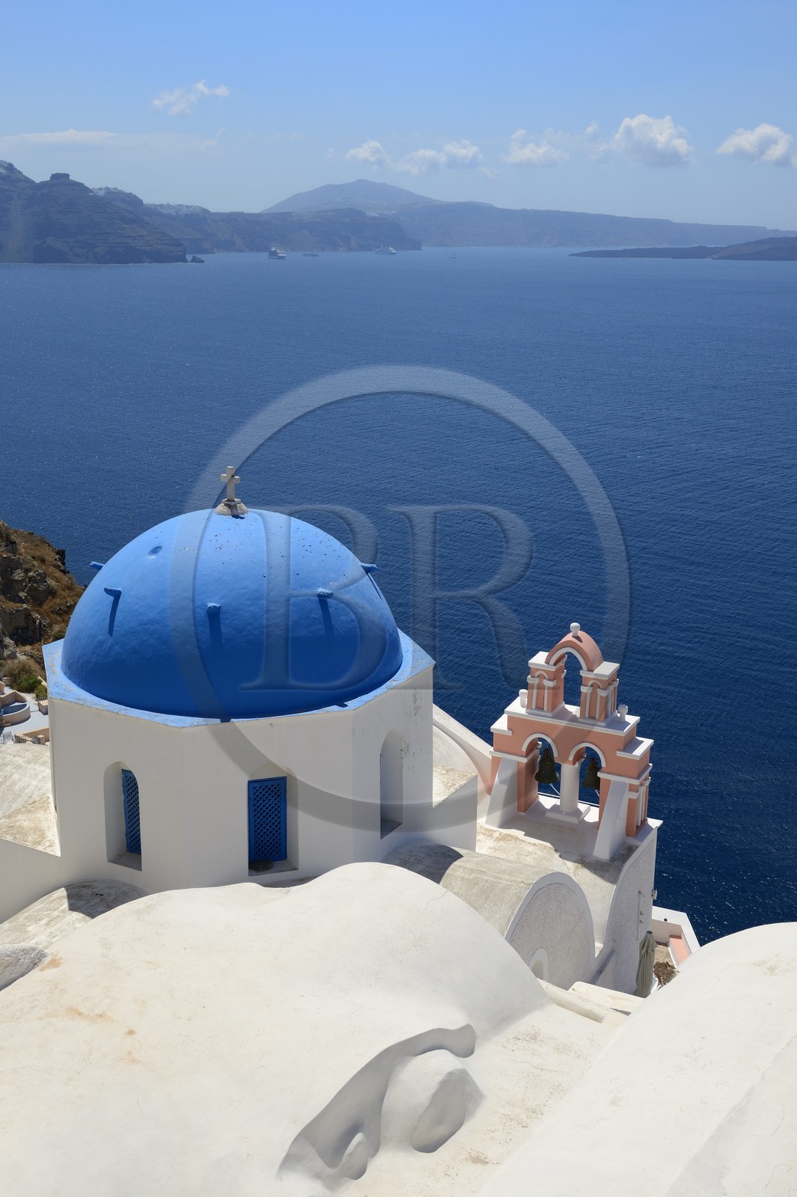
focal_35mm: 38
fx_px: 1263
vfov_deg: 50.7
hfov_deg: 35.0
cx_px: 398
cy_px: 598
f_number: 13
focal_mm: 38
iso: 100
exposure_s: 1/200
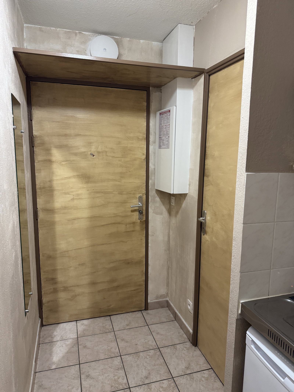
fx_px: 272
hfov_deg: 56.8
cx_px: 147
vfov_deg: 71.6
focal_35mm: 24
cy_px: 196
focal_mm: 6.76
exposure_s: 1/50
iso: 500
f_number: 1.78
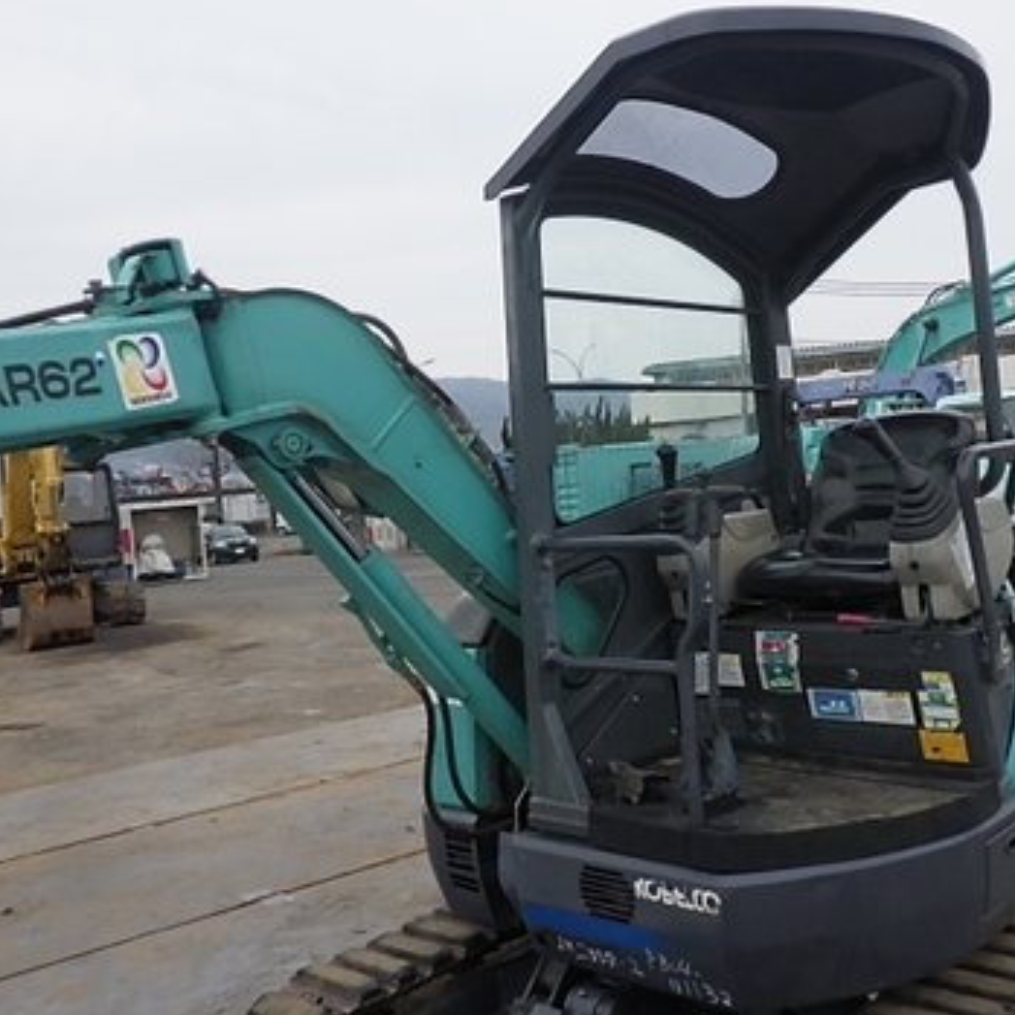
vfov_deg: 48.4
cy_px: 494
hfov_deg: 47.9
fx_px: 1128
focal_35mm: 34
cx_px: 646
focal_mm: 5
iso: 250
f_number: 4.2
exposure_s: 1/1000
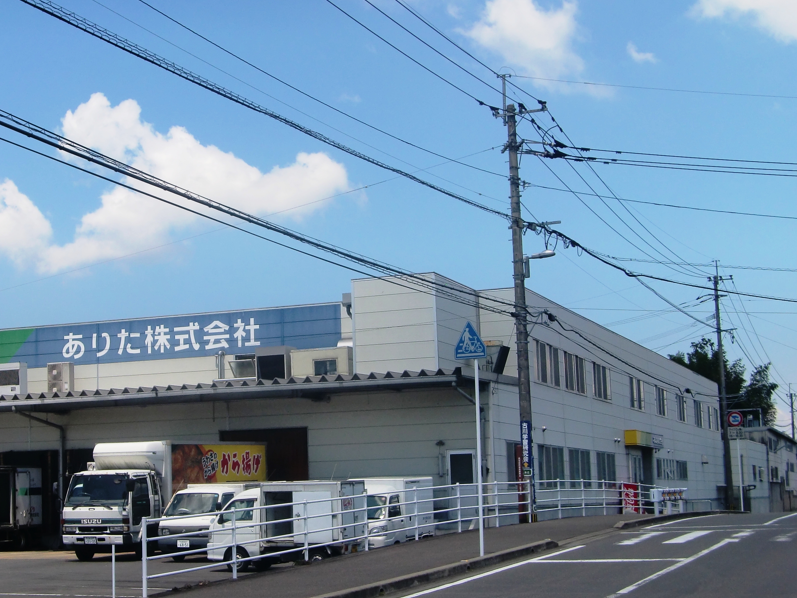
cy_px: 301
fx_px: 1496
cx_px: 258
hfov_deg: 29.6
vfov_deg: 22.6
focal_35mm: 65
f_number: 8.8
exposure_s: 1/200
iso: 64
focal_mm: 8.2
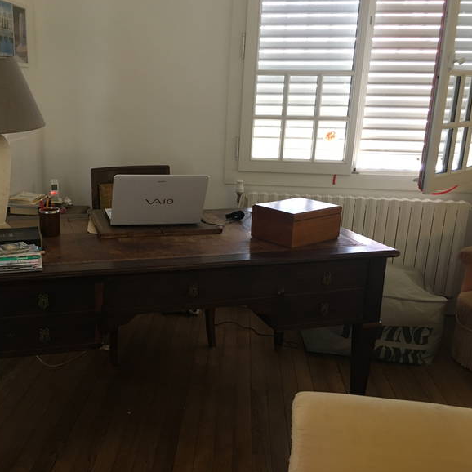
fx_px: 540
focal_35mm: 35
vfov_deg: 47.2
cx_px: 156
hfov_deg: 46.5
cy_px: 233
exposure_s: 1/33
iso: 160
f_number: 2.2
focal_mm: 4.15
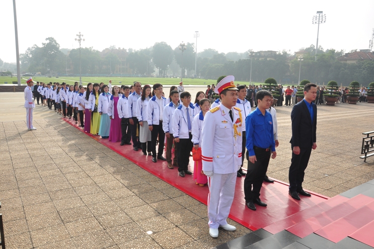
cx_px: 187
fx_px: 1323
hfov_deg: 16.1
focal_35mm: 128
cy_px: 124
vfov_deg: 10.7
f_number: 18
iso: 250
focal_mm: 85
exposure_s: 1/200
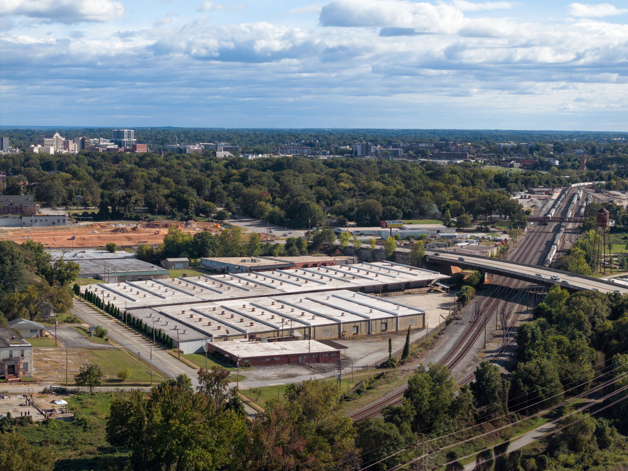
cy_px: 236
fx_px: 1270
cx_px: 314
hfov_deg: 27.8
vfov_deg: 21.0
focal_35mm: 70
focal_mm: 19.35
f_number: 2.8
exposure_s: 1/50
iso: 100
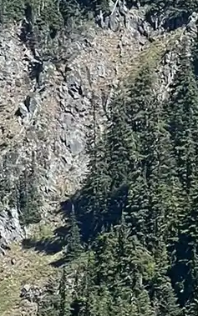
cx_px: 332
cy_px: 71
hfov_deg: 3.0
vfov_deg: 4.8
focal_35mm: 441
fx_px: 3806
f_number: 2.8
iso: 32
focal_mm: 9
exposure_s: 1/404
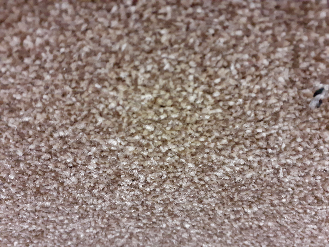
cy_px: 124
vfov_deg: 51.4
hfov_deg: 65.3
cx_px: 164
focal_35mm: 27
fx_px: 257
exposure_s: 1/25
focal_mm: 3.6
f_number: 1.9
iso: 500
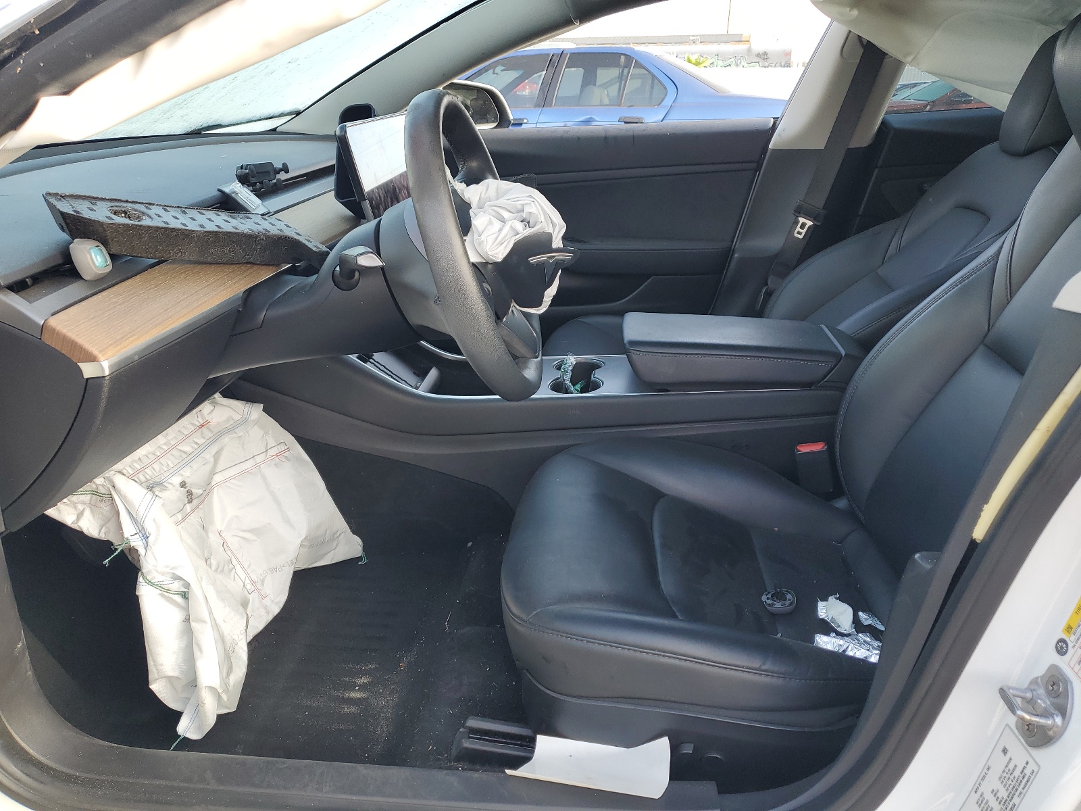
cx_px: 540
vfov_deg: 53.1
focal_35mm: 26
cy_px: 406
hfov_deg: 67.3
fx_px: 812
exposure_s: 1/189
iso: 50
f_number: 1.5
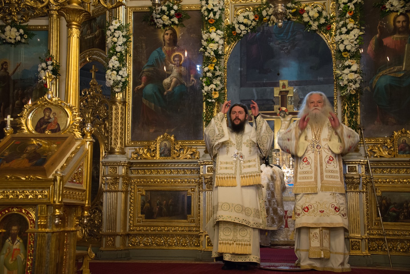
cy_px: 137
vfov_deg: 27.0
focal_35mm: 50
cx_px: 205
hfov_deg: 39.6
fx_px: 570
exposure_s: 1/50
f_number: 4.5
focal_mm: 50
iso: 3200
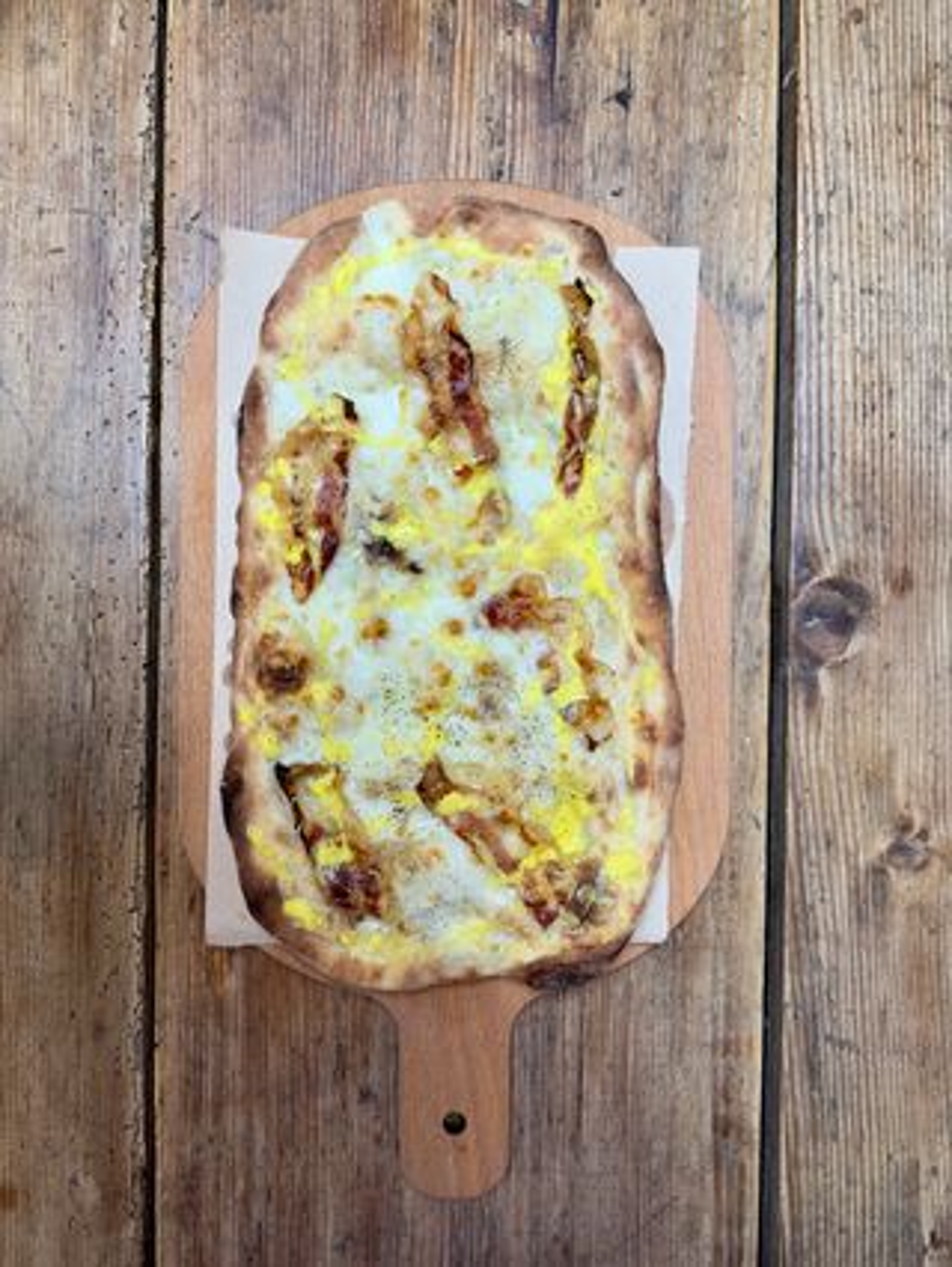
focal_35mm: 24
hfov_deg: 56.9
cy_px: 634
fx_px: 879
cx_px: 476
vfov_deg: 71.6
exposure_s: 1/100
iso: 100
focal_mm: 6.86
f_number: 1.78
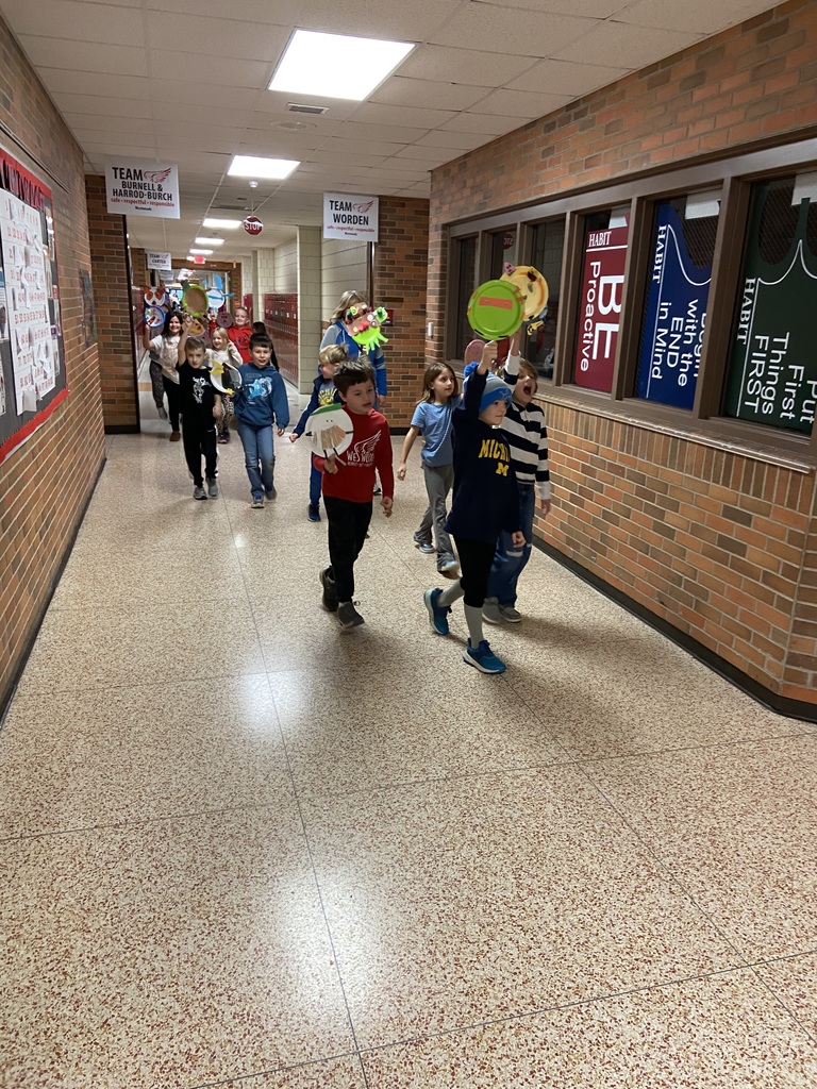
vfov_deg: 67.3
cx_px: 408
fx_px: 818
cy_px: 544
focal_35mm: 26
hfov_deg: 53.1
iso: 250
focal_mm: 4.25
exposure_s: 1/60
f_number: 1.8
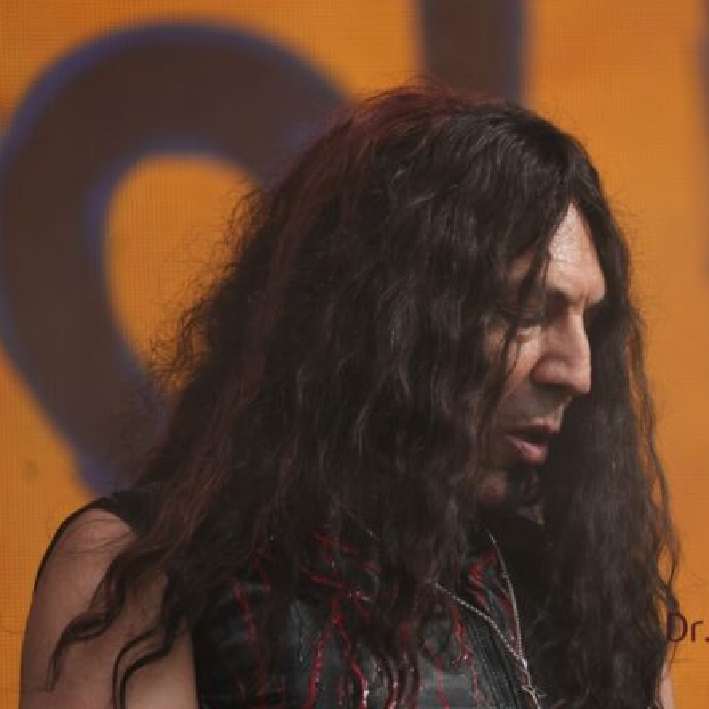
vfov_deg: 3.5
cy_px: 353
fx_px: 11603
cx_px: 580
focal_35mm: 501
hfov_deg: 3.5
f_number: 6.3
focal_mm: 227
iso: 250
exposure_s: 1/400
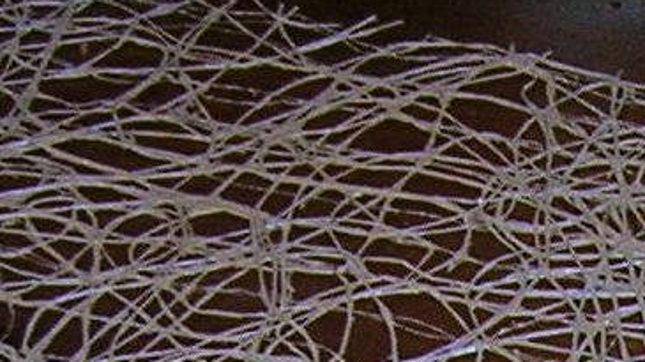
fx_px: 3573
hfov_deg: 9.8
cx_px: 1137
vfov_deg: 5.4
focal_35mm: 209
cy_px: 1153
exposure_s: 1/60.1
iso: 50
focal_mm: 5.7
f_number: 2.9
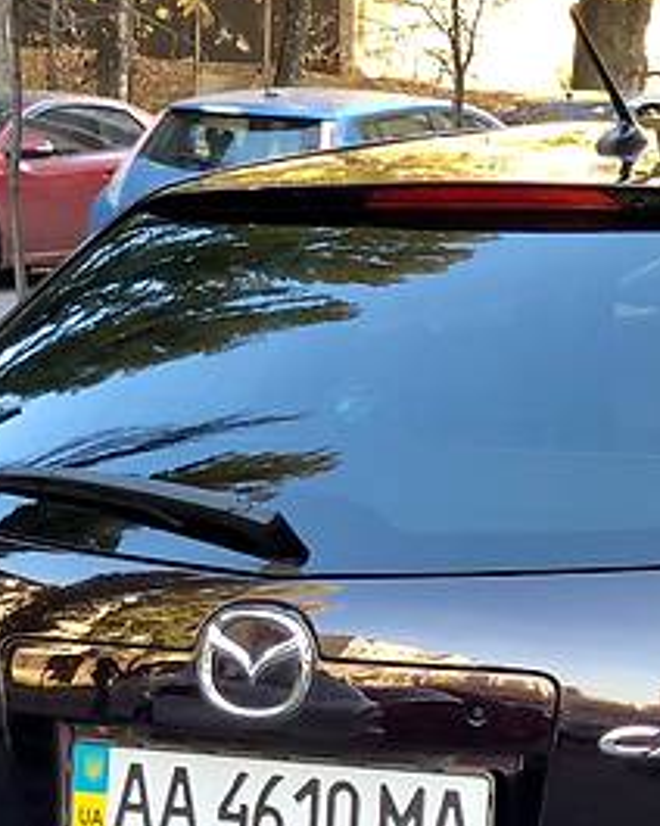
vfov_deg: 12.5
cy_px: 739
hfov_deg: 9.9
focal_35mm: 153
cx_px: 847
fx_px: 3736
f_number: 2.4
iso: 40
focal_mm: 6
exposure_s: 1/50
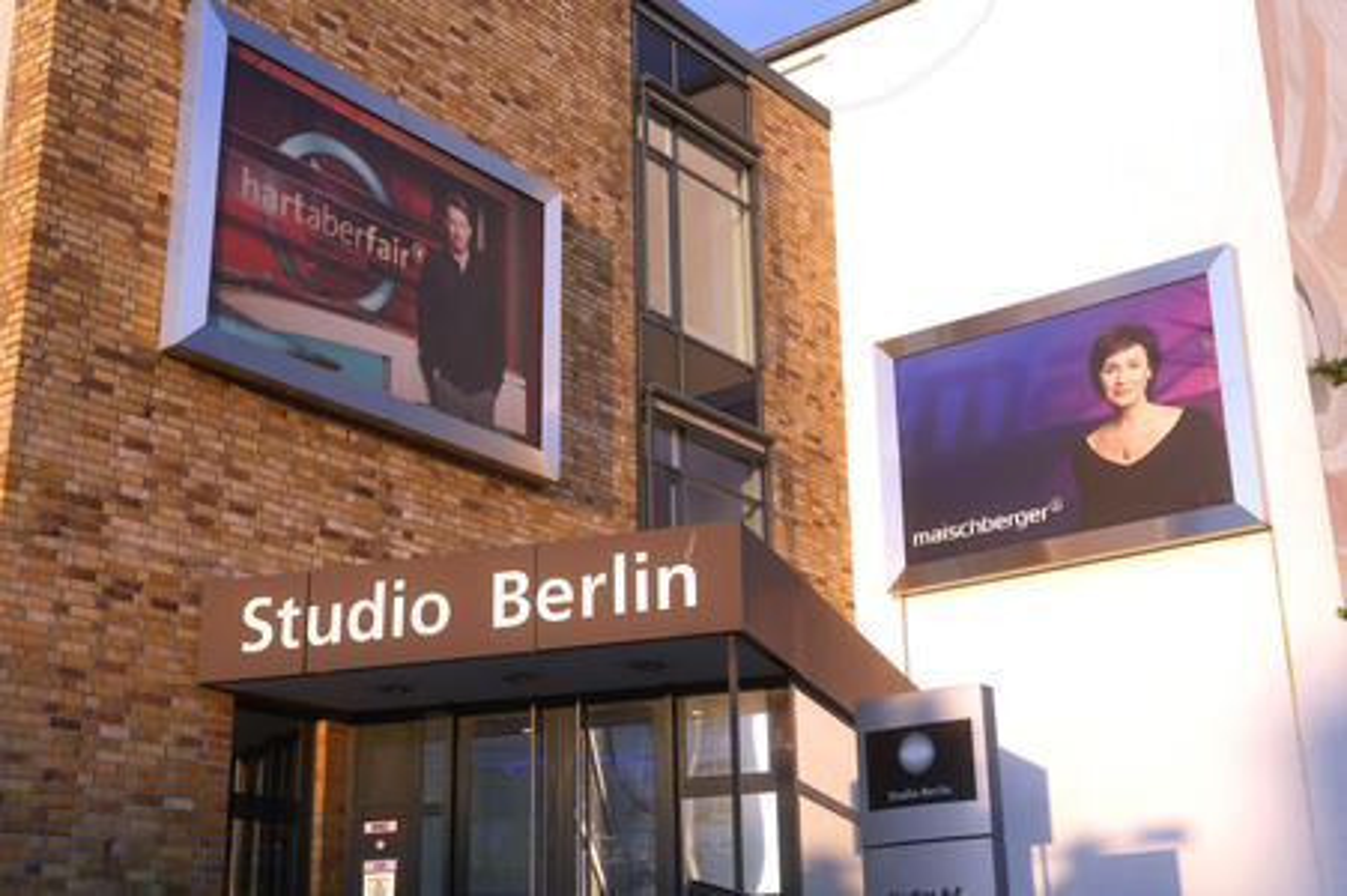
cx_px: 674
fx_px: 1682
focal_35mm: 45
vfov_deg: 29.8
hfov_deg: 43.6
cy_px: 448
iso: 100
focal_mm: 30
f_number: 5.6
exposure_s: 1/125
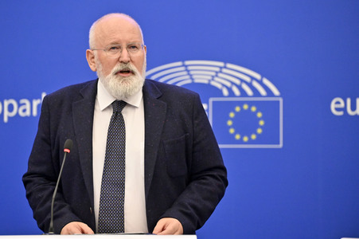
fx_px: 1345
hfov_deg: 15.2
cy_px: 120
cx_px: 180
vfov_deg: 10.1
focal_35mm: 135
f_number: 2.8
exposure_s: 1/1000
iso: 5000
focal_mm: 135
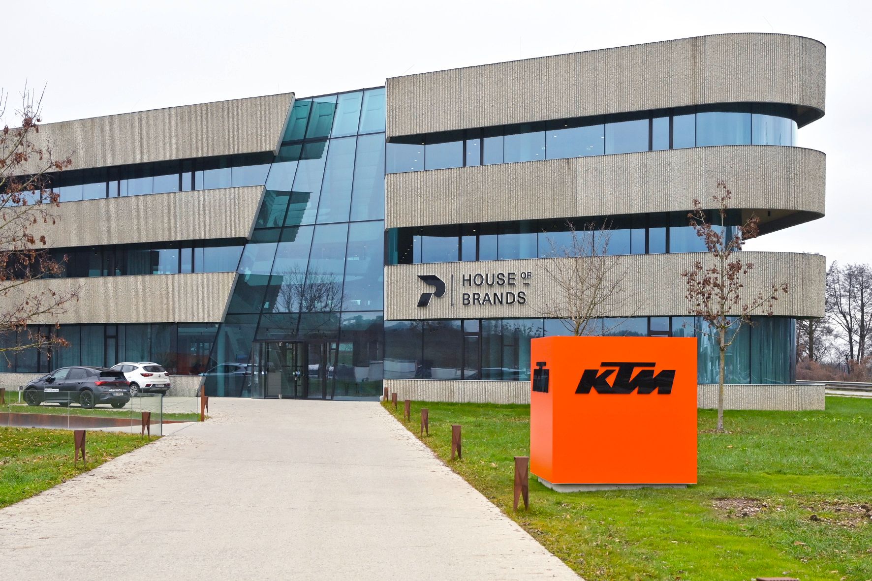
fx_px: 1114
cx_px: 436
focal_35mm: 46
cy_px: 290
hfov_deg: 42.7
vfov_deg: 29.2
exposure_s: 1/500
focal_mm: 46
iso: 200
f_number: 5.6
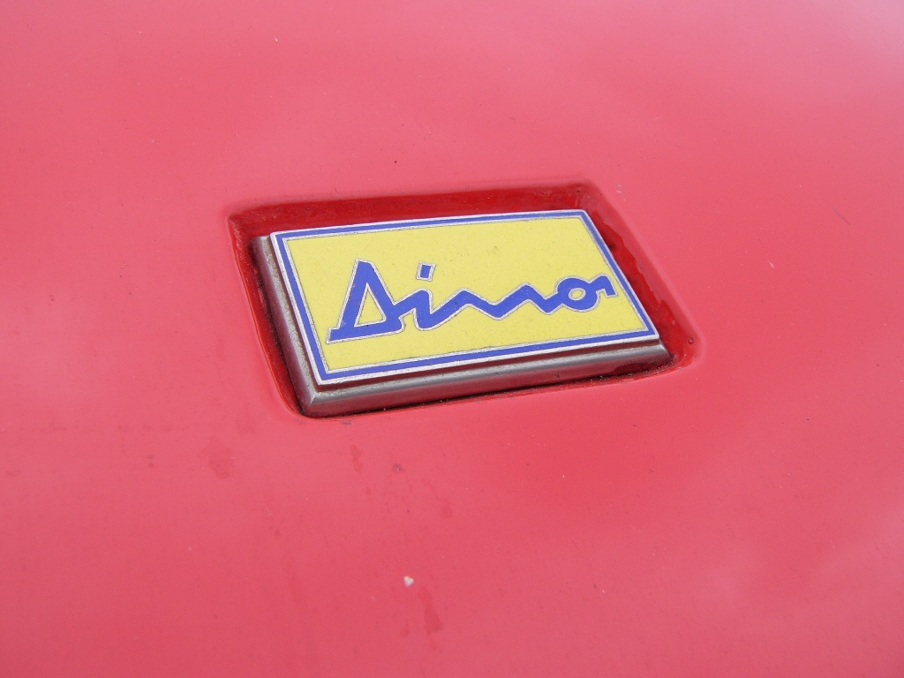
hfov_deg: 45.8
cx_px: 452
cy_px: 339
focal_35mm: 41
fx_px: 1071
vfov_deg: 35.1
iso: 50
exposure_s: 1/200
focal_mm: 6.8
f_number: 4
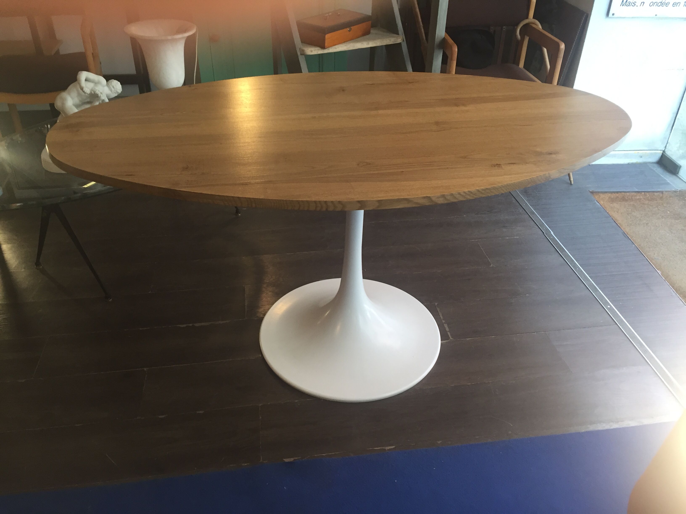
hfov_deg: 61.7
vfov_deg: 48.2
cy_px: 257
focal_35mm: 29
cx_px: 343
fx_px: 575
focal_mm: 4.15
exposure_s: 1/33
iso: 64
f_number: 2.2
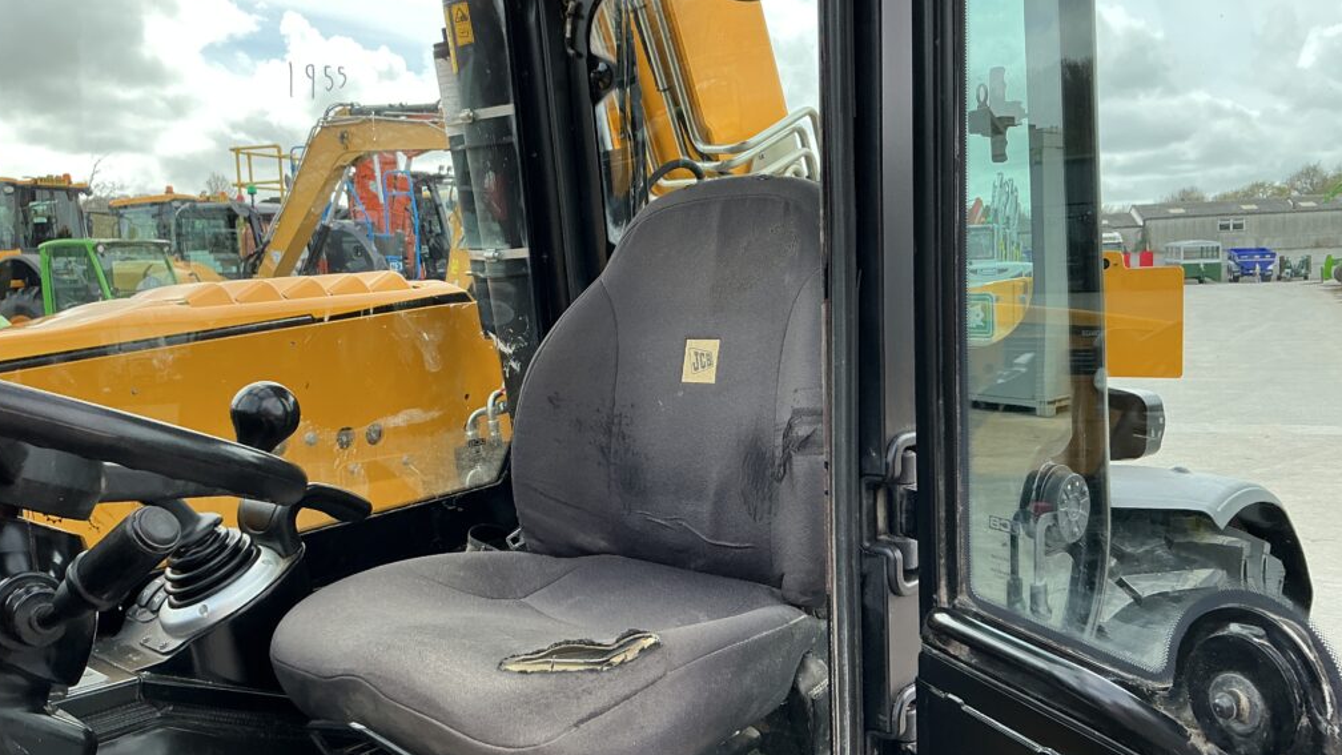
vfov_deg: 37.8
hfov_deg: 62.6
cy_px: 383
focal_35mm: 31
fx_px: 1103
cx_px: 663
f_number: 1.8
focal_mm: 3
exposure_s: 1/386
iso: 25
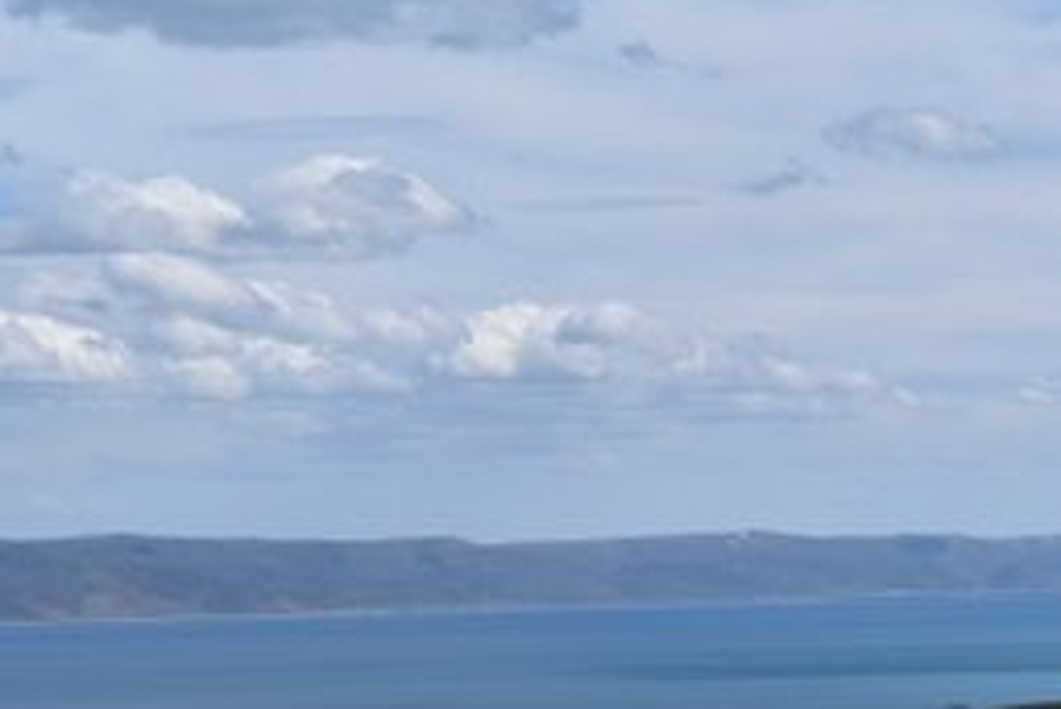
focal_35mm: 150
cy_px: 732
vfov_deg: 9.1
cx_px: 1119
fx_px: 4423
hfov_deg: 13.4
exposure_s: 1/500
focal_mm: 40
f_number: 11
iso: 200
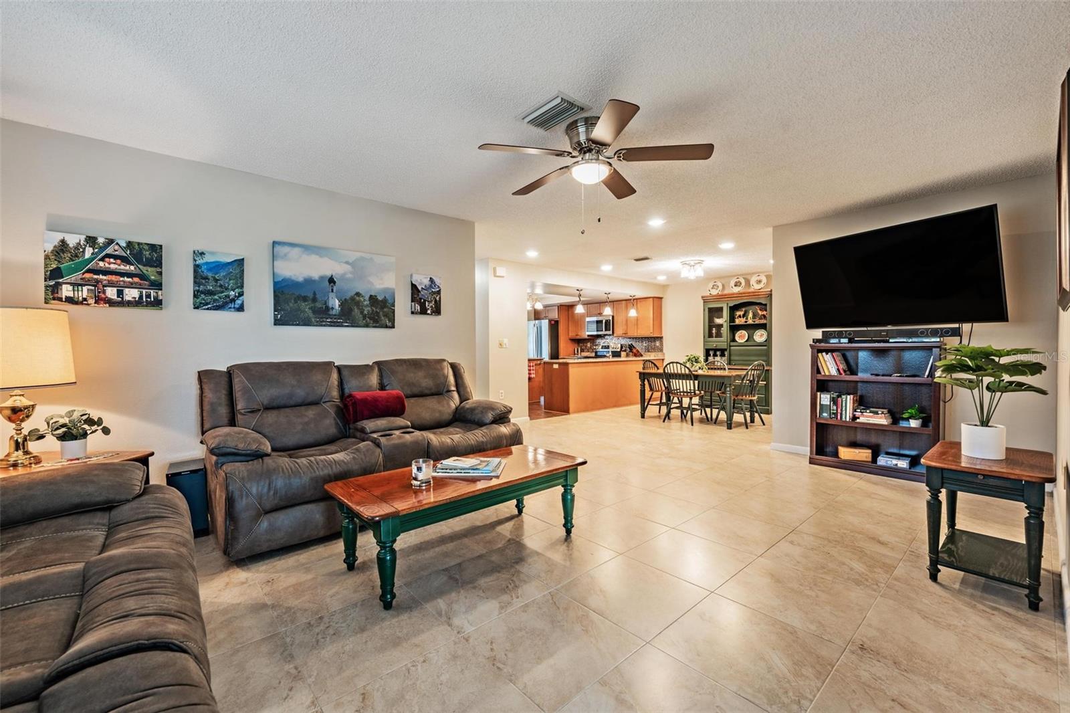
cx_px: 535
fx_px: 446
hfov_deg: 100.4
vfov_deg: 77.3
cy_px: 356
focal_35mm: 15
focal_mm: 15
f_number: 7.1
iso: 100
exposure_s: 1/2.5
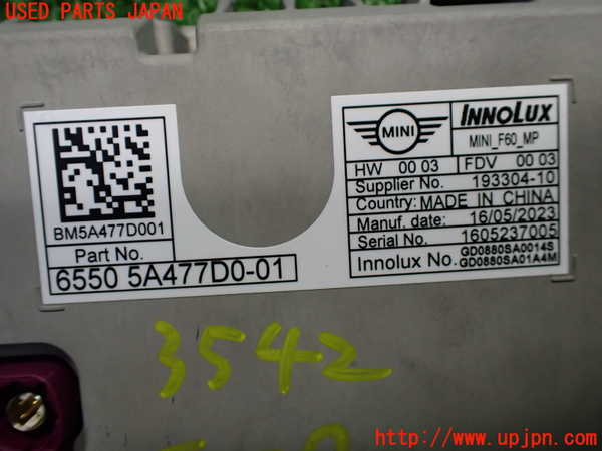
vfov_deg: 46.8
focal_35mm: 30
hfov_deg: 60.0
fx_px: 522
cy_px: 226
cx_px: 301
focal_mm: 5.4
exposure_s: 1/125
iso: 250
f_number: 2.3
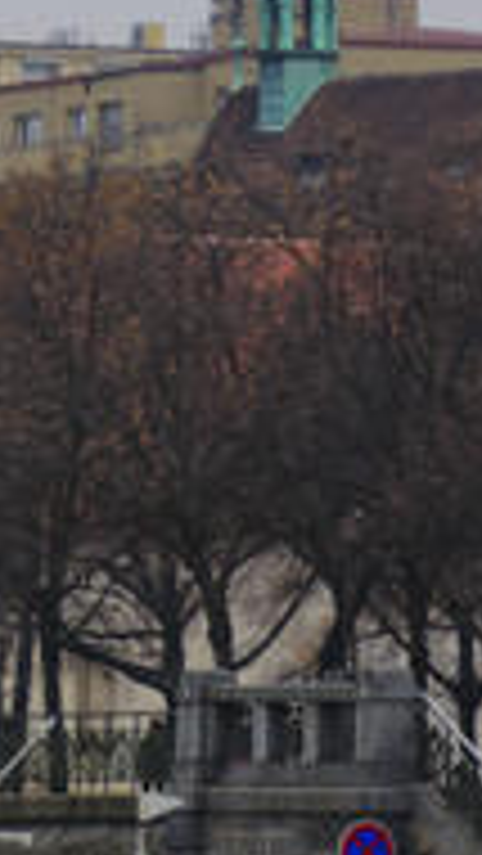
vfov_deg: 4.3
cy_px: 490
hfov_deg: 2.3
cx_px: -1455
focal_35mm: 507
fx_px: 11509
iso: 250
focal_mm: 70
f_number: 5.6
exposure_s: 1/250
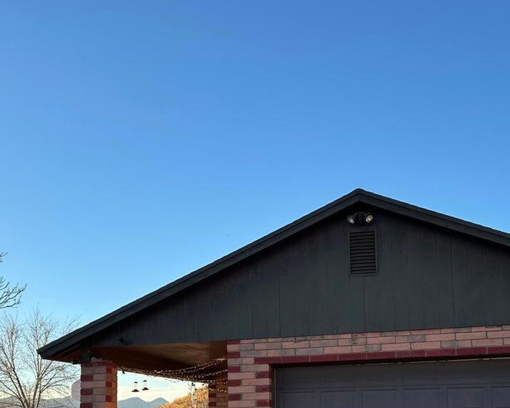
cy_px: 341
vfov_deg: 32.3
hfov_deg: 41.0
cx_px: 304
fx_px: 679
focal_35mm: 45
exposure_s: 1/1321
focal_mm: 6.86
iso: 80
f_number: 1.78
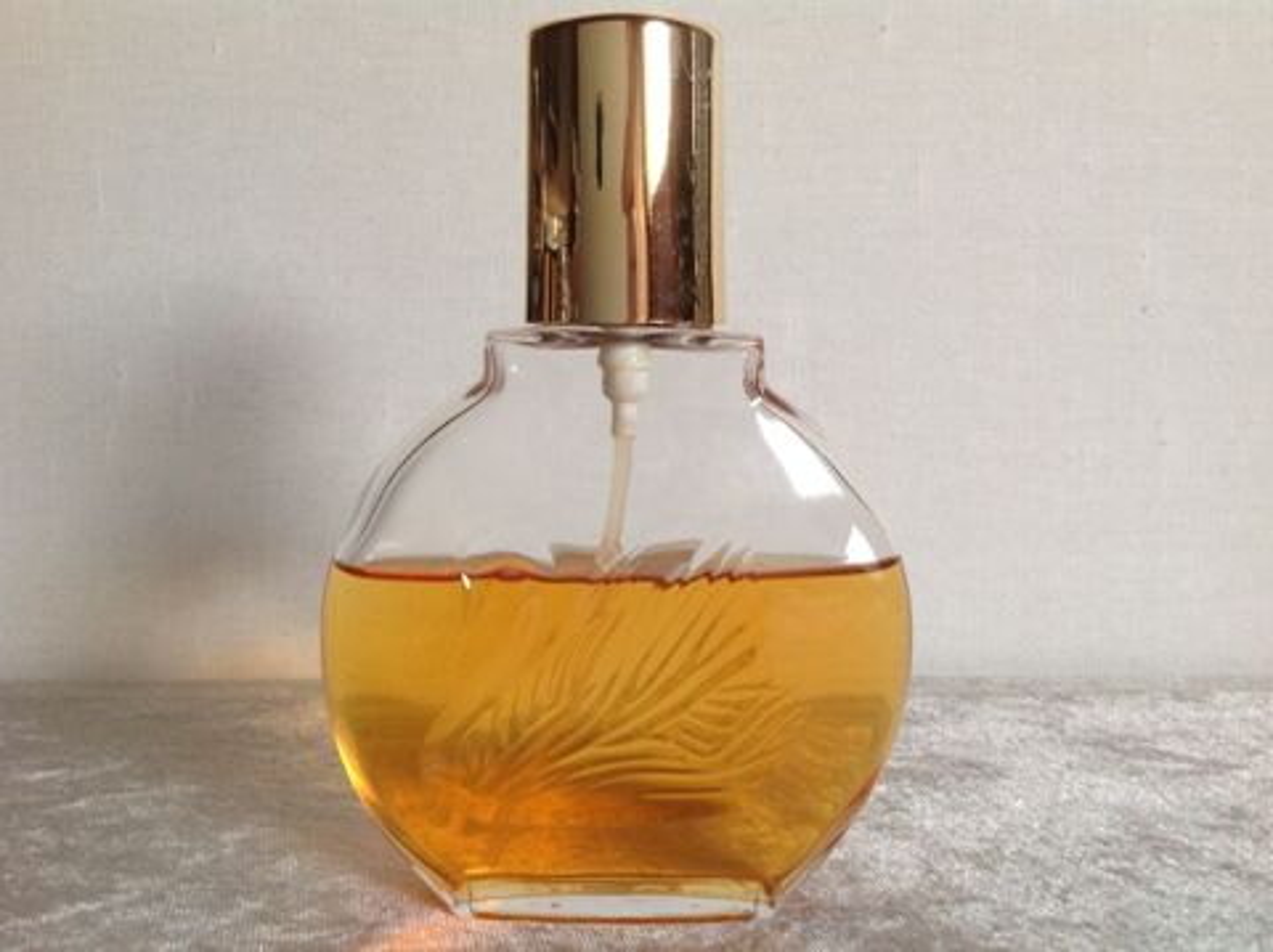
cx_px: 636
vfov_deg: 40.6
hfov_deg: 52.7
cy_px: 476
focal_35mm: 35
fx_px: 1286
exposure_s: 1/15
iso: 100
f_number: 2.4
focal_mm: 4.28
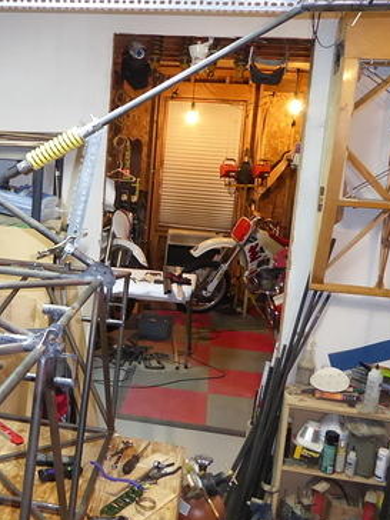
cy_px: 240
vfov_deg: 42.9
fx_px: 661
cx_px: 67
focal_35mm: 44
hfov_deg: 31.8
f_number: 3.3
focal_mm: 4.3
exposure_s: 1/60
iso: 800
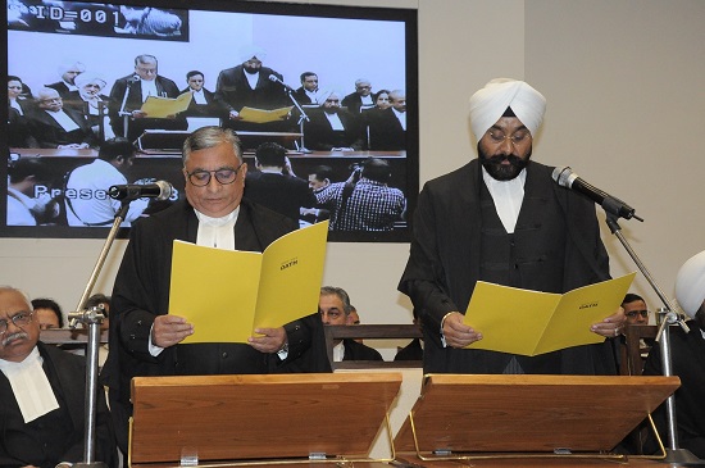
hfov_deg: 31.9
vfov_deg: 21.5
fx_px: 1232
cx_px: 352
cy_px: 234
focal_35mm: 63
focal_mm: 42
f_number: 8
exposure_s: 1/125
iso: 2500
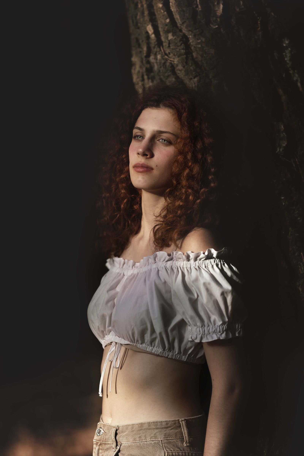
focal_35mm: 135
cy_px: 228
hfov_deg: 10.2
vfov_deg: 15.2
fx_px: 1710
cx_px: 152
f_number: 2
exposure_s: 1/320
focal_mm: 135
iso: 50
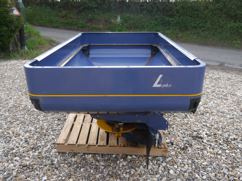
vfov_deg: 46.8
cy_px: 90
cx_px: 121
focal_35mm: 30
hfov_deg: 60.0
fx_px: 210
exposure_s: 1/200
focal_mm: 15
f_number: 5
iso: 160
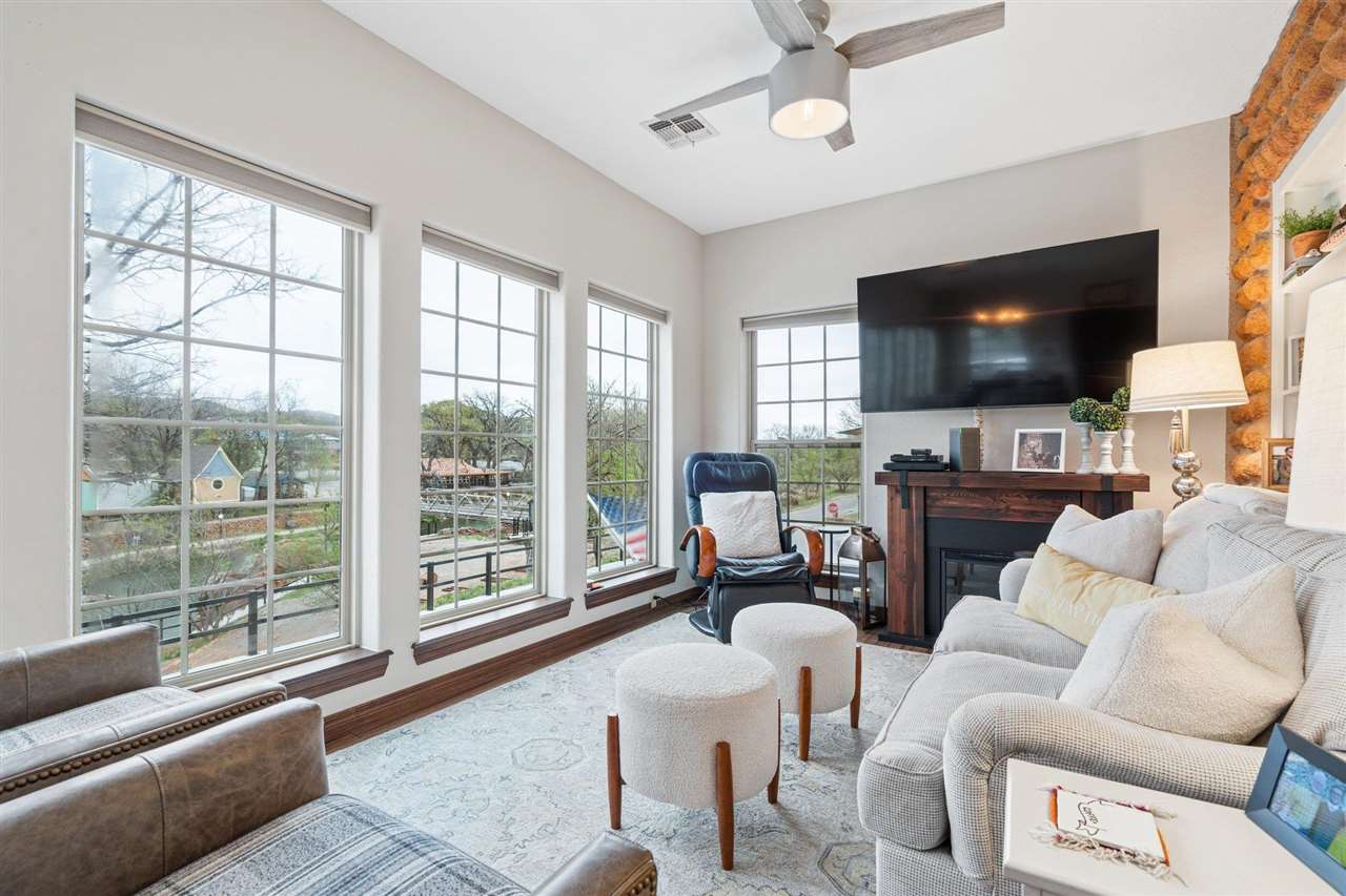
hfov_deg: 96.7
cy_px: 448
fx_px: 598
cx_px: 673
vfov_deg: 73.7
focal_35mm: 16
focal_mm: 16
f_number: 7.1
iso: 200
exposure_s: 1/10
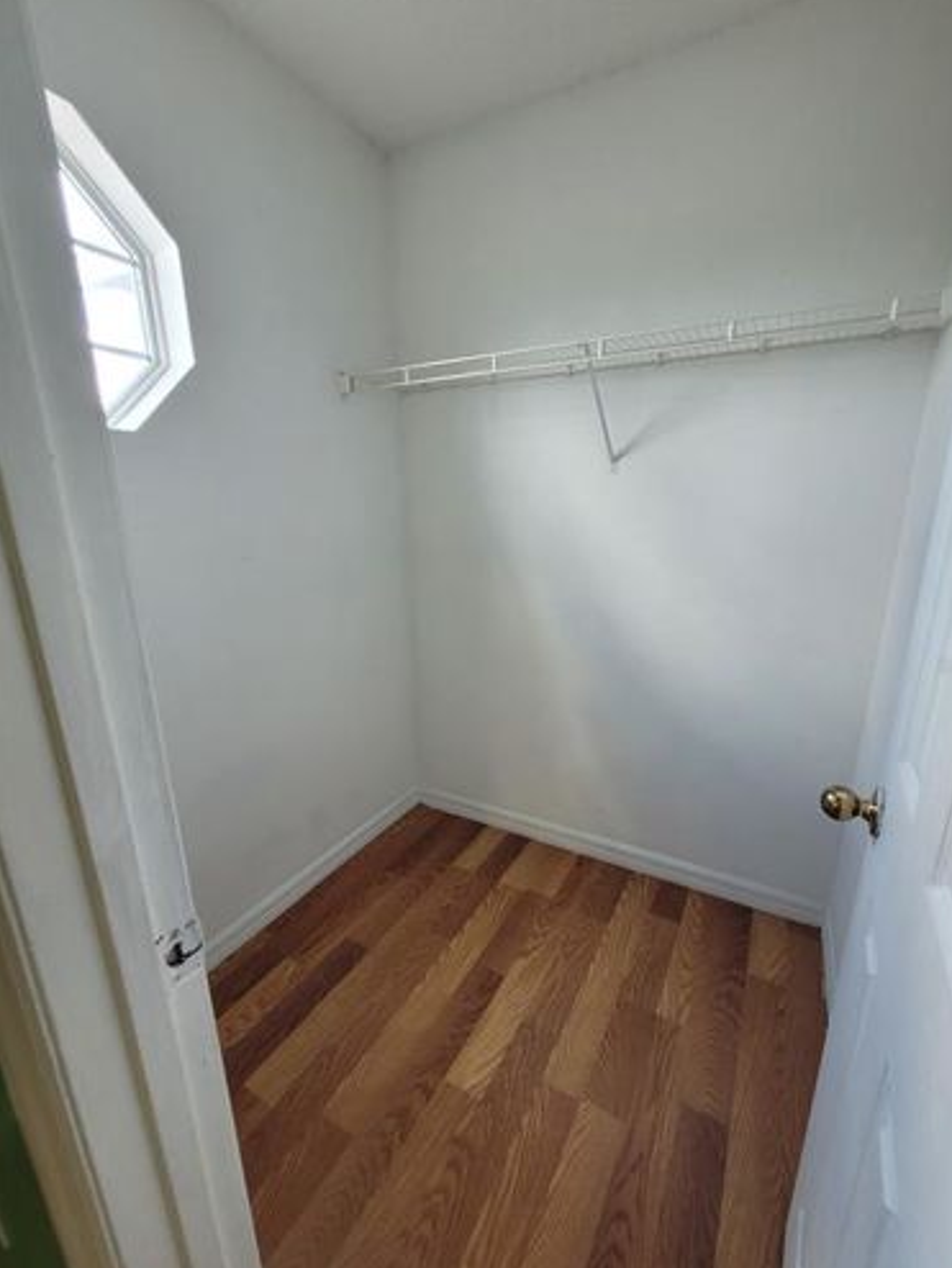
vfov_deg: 102.0
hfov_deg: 85.6
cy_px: 665
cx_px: 507
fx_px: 513
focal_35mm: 14
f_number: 2.2
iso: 100
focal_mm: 1.74
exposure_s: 1/60
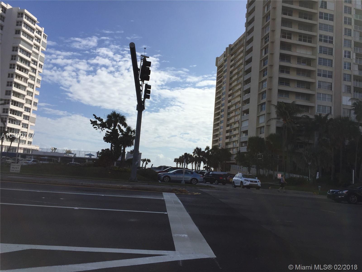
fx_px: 303
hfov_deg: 61.7
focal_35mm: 29
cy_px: 136
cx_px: 181
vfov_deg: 48.2
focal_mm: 4.15
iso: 32
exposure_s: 1/4405
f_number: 2.2
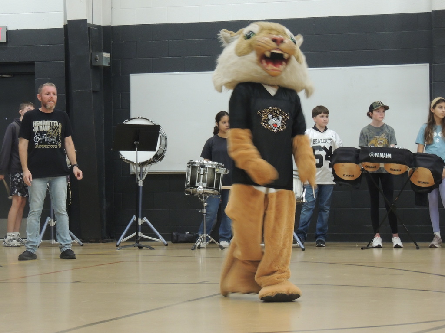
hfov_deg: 16.4
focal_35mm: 120
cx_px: 222
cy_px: 166
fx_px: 1543
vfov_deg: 12.3
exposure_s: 1/25
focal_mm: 21.4
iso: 560
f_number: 4.2
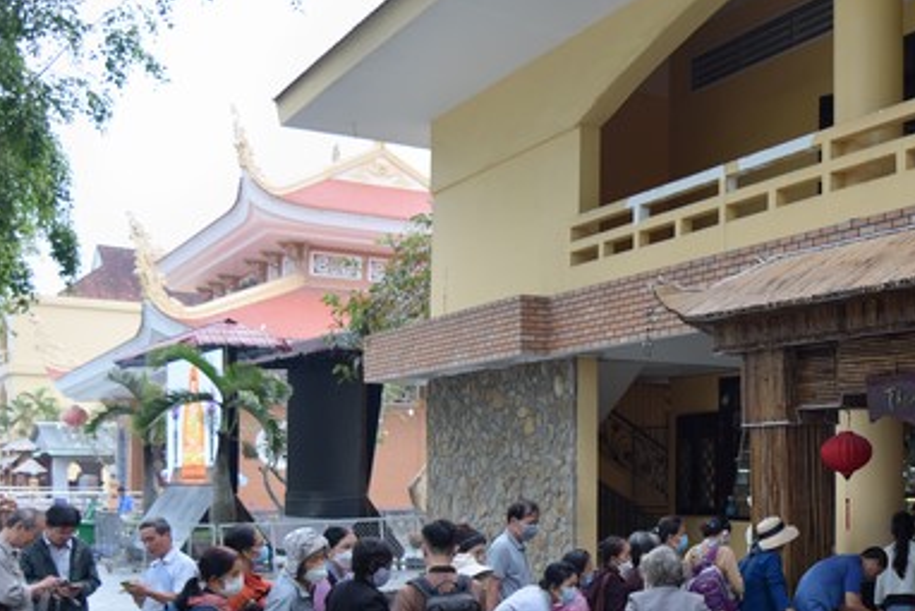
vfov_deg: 26.2
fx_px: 1297
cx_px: 757
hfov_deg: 37.2
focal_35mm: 51
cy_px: 460
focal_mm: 30
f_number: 4.5
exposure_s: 1/125
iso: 160
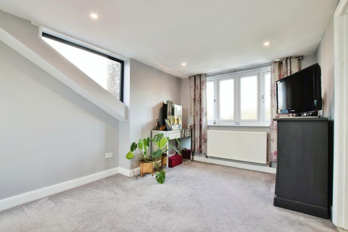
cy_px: 116
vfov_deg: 77.3
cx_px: 174
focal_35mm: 15
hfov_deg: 100.4
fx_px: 145
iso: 640
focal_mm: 10
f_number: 8
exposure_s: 1/50
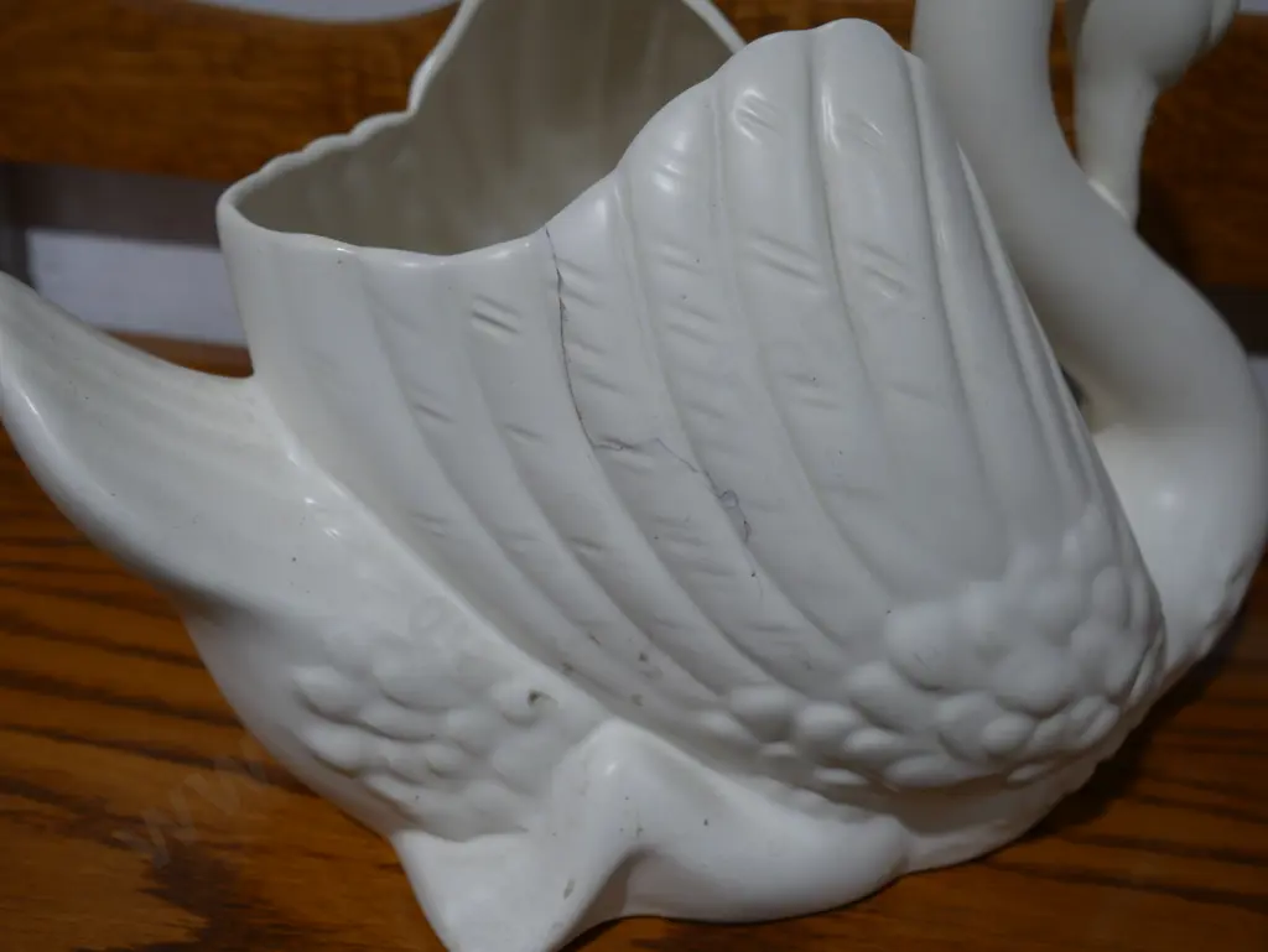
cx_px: 634
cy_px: 476
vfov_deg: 36.0
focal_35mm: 40
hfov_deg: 46.8
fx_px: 1466
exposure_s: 1/80
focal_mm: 20
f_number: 4.4
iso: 200
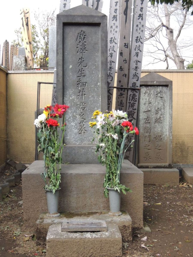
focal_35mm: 50
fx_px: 372
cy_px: 128
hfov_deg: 29.1
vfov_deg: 38.2
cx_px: 96
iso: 360
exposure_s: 1/60
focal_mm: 9
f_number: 3.7
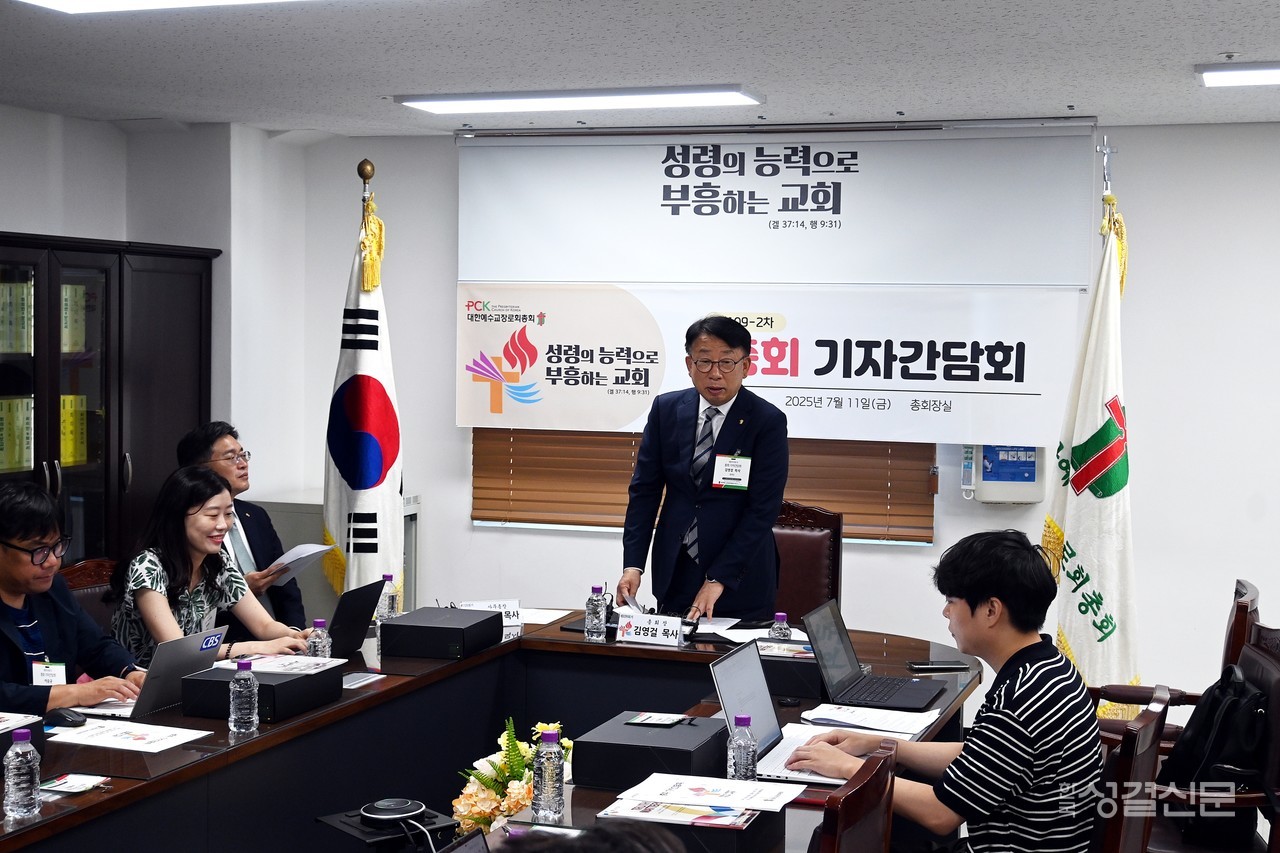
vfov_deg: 29.4
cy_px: 426
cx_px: 640
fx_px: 1626
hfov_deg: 43.0
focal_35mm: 46
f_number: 4.8
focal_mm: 30.5
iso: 640
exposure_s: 1/125
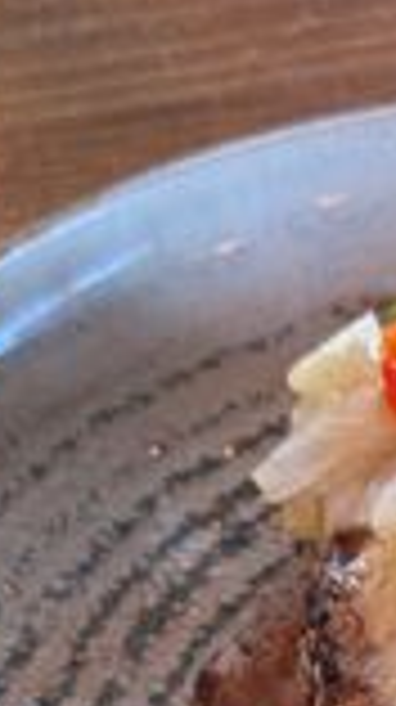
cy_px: 866
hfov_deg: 8.3
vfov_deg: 14.6
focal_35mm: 142
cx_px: 580
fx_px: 2658
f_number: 1.78
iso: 100
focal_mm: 6.76
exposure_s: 1/50
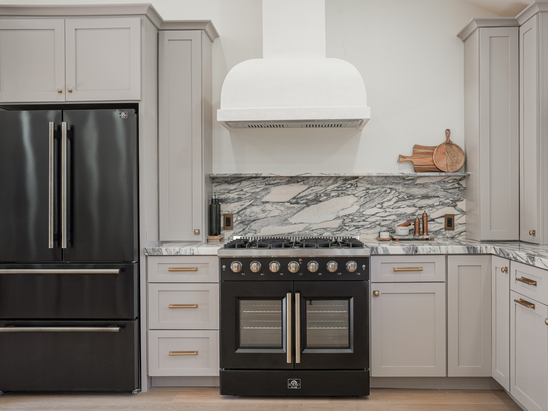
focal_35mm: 33
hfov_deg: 55.6
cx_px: 297
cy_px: 203
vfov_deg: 43.2
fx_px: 519
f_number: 8
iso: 100
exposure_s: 1/6
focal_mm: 29.7
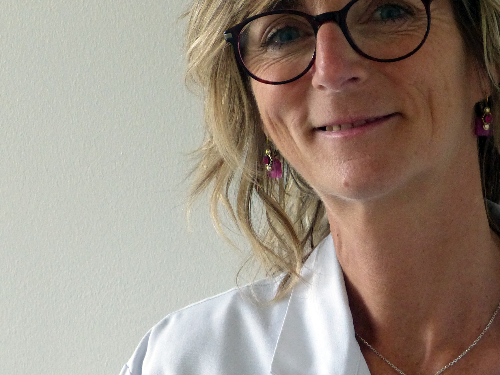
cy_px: 83
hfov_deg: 15.5
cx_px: 377
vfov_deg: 11.6
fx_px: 1834
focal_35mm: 127
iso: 320
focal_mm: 13
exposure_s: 1/60
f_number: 3.5
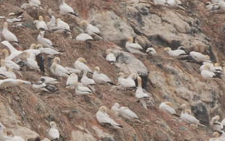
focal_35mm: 1301
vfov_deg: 1.0
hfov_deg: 1.6
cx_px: 128
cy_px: 74
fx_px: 7978
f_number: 4.8
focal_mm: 170
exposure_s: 1/1000
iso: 200
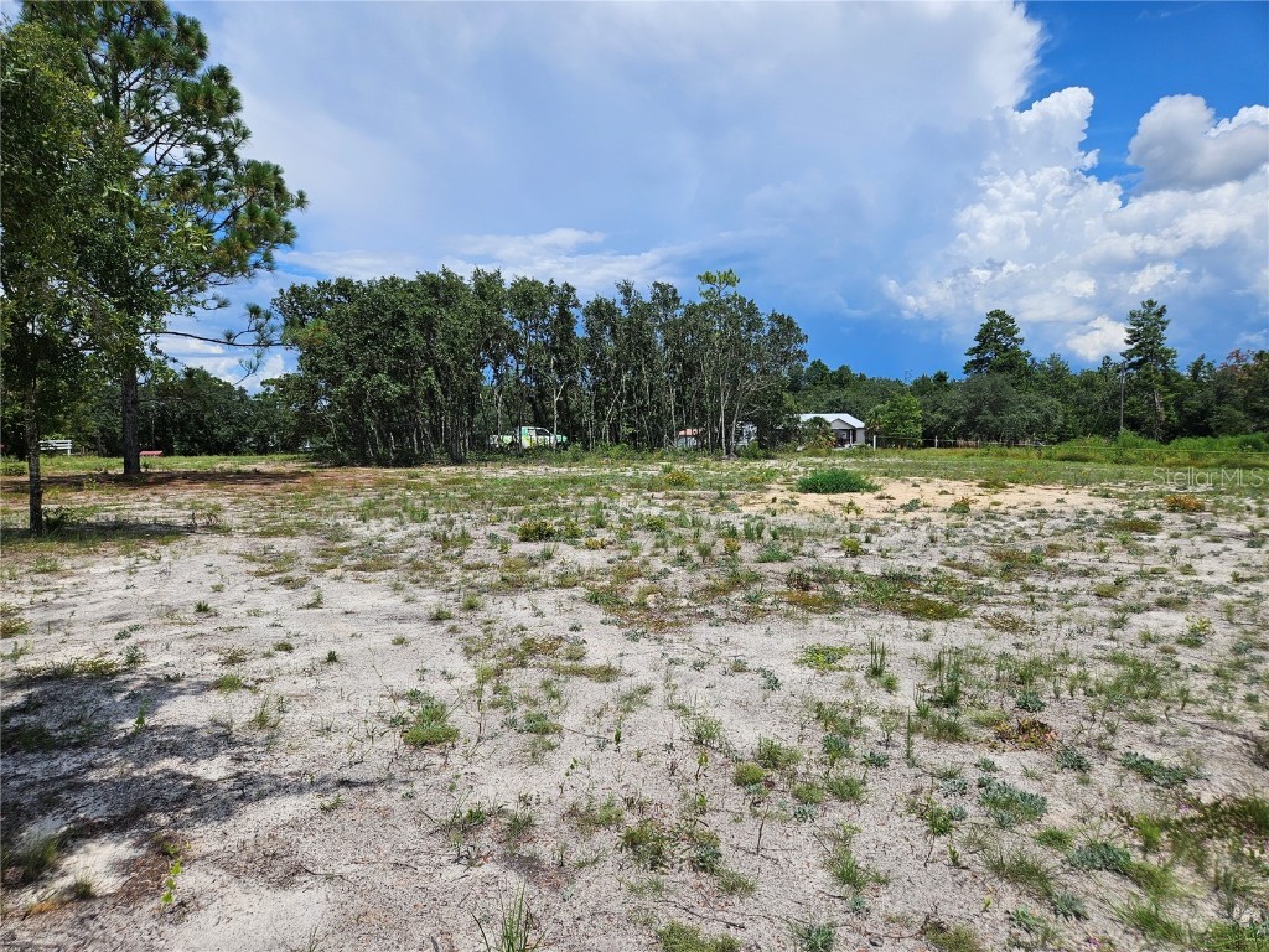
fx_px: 843
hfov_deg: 73.9
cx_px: 634
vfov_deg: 58.9
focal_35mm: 23
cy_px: 476
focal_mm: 5.4
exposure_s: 1/3903
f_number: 1.8
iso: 25
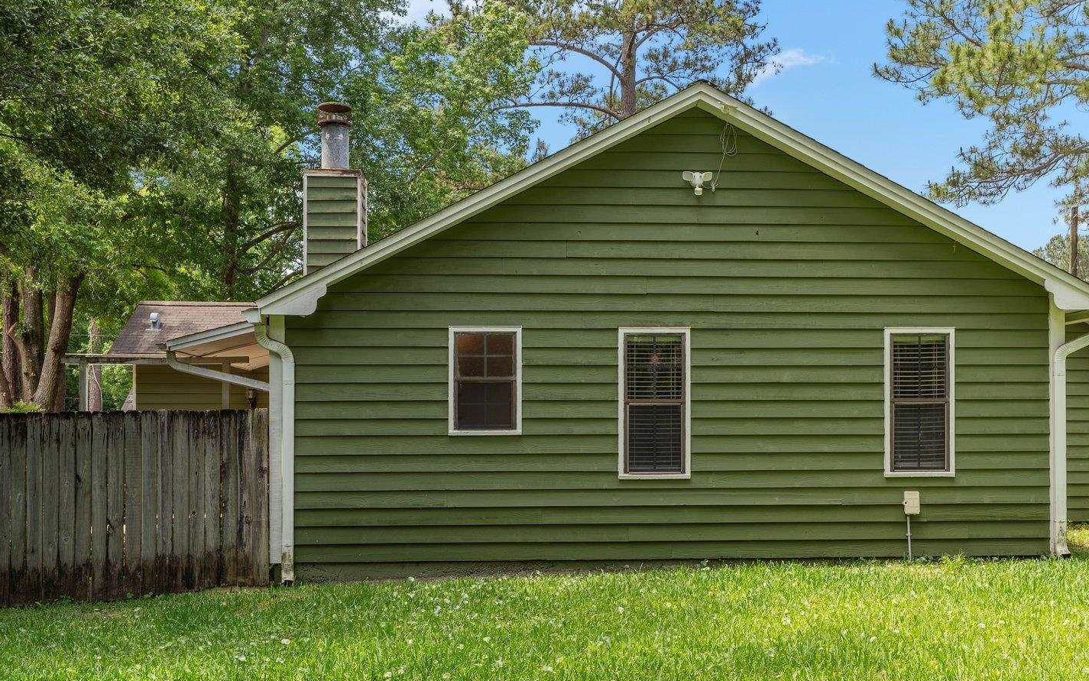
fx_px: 1217
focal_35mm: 41
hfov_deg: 48.2
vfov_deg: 31.2
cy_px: 415
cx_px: 582
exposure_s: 1/30
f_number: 9
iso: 100
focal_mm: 28
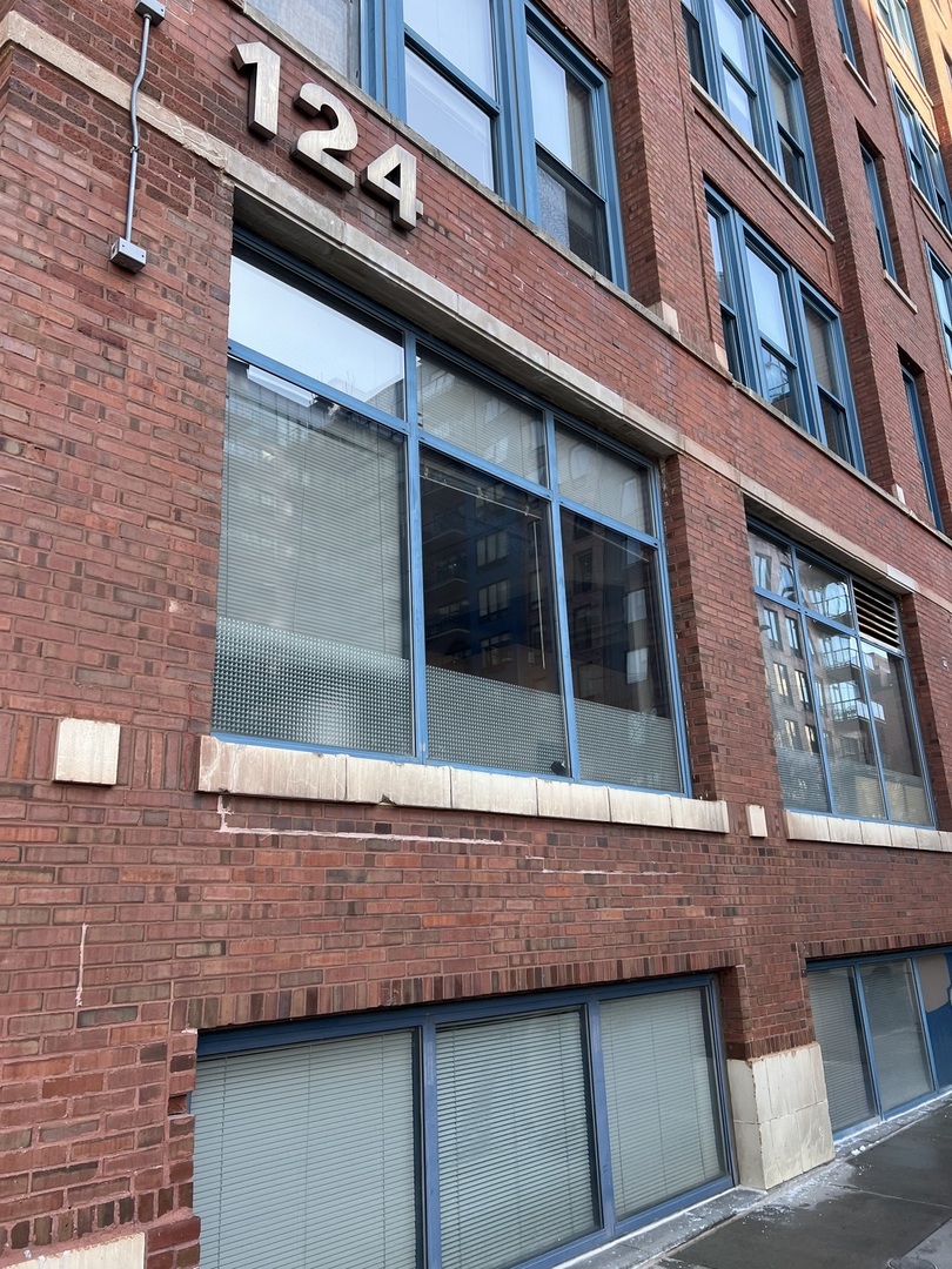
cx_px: 476
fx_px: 953
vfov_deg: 67.3
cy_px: 634
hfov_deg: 53.1
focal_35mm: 26
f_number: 1.5
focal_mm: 5.7
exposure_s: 1/646
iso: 50
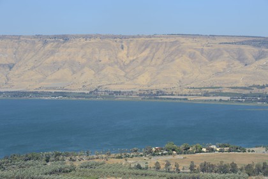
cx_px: 134
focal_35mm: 122
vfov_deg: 11.2
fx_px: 908
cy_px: 90
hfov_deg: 16.8
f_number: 11
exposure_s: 1/320
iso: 200
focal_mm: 122
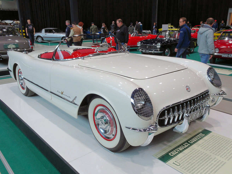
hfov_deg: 60.0
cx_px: 116
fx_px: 201
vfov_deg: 46.8
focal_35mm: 30
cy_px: 87
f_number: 4
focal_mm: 5.09
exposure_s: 1/30
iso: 80
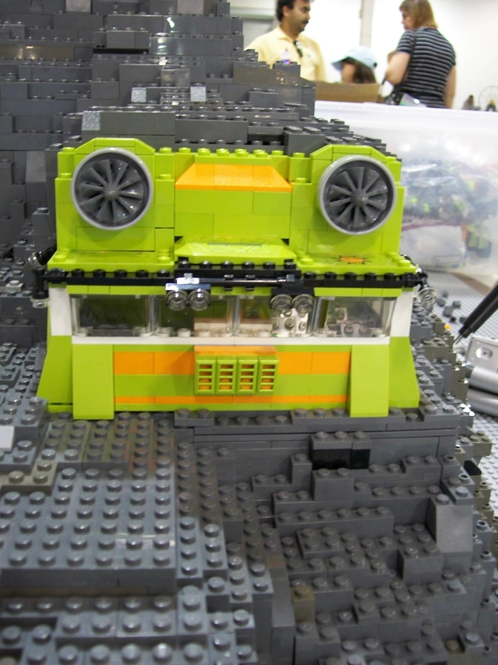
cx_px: 249
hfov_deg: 39.7
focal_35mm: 36
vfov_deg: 51.4
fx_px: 691
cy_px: 332
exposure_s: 1/10
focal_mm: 6
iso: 160
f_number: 2.7
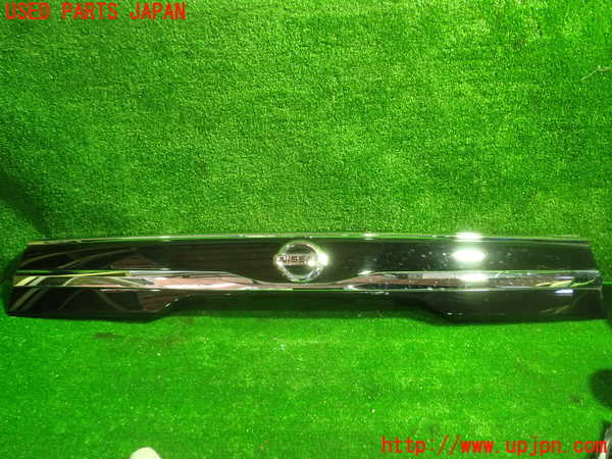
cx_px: 306
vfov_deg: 49.7
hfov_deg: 63.4
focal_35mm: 28
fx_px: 495
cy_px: 230
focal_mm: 5.05
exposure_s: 1/30
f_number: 2.2
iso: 500
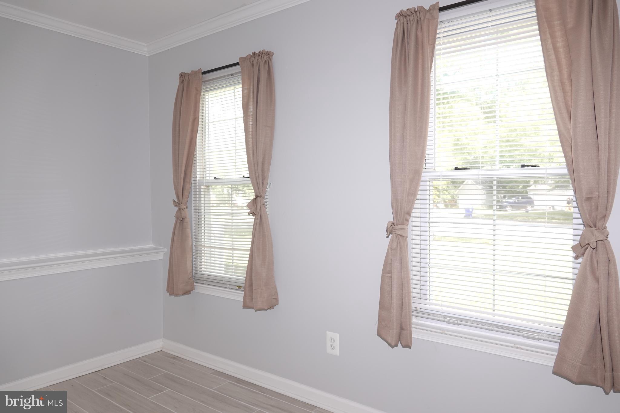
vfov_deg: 53.1
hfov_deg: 73.7
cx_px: 310
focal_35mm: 24
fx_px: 413
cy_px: 206
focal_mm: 8.93
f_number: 2.5
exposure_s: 1/160
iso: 100
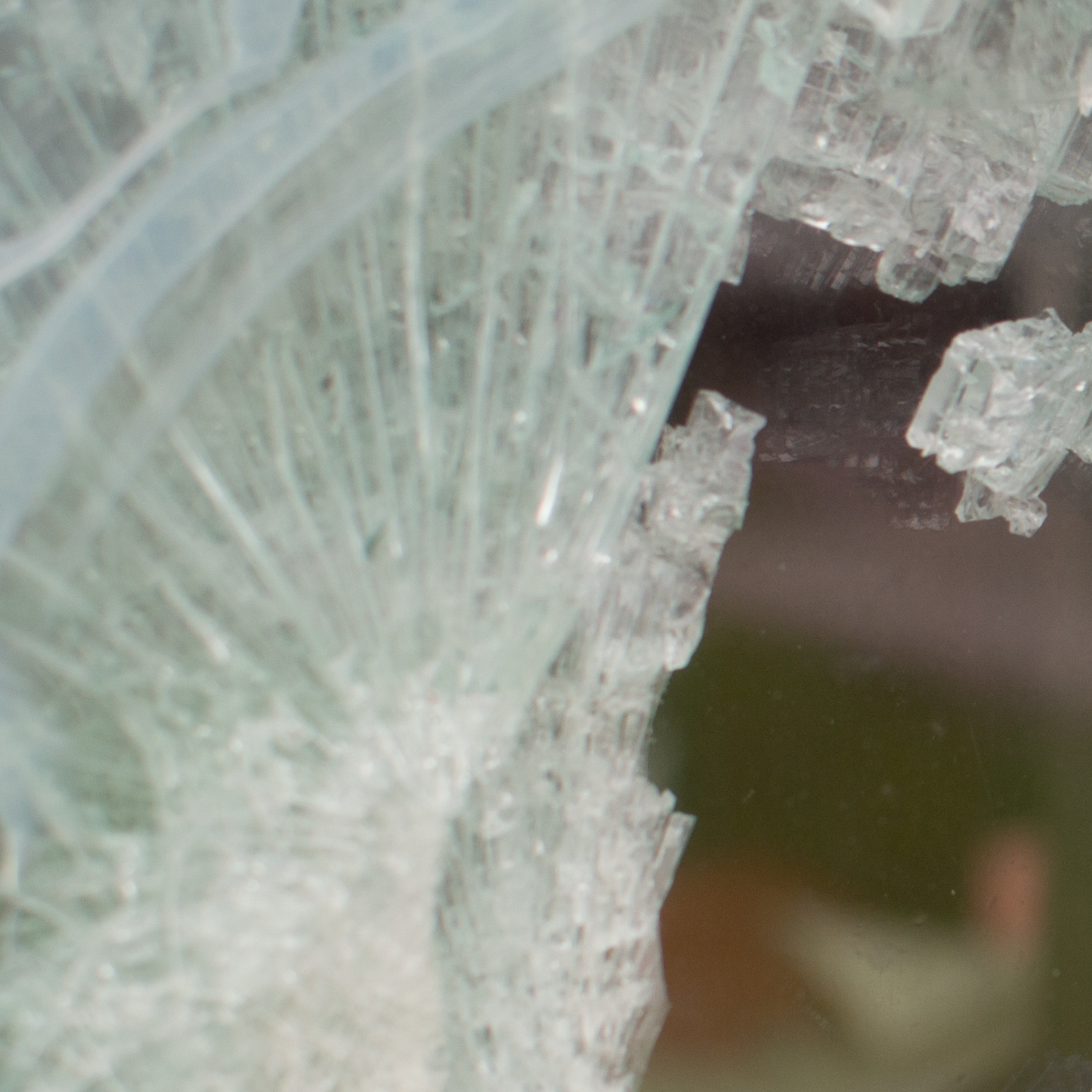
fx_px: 5729
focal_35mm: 161
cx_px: 1333
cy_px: 682
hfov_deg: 10.7
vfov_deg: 10.9
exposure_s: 1/160
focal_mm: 35
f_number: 4.5
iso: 200
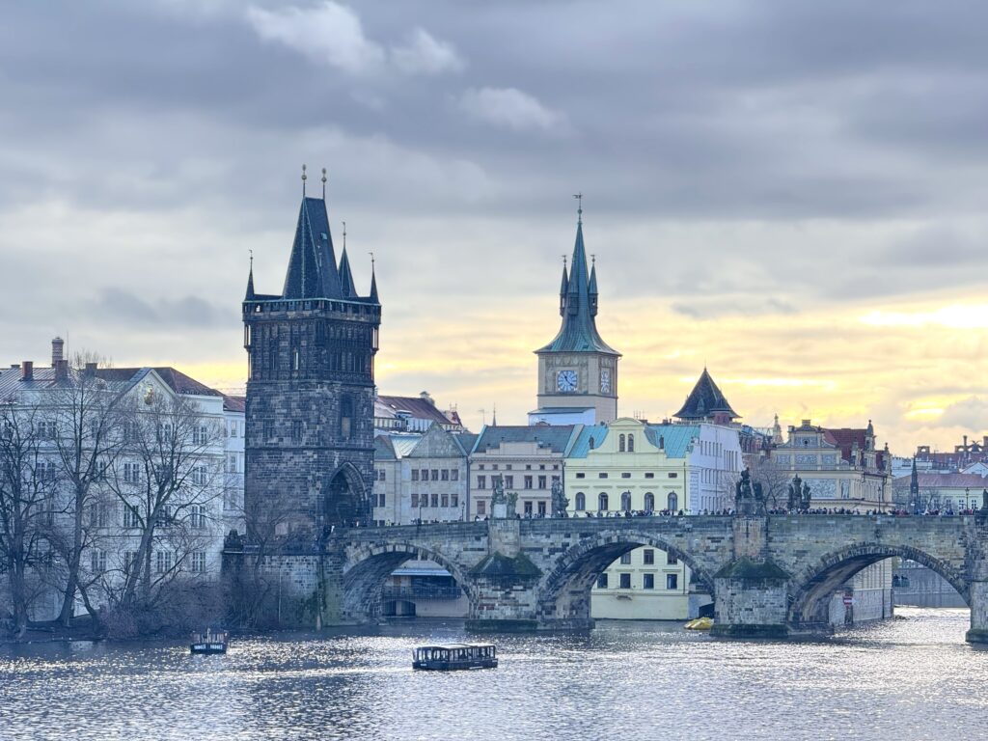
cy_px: 370
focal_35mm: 120
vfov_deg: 12.3
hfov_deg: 16.4
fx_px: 3425
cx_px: 494
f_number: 2.8
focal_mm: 15.66
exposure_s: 1/120
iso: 50
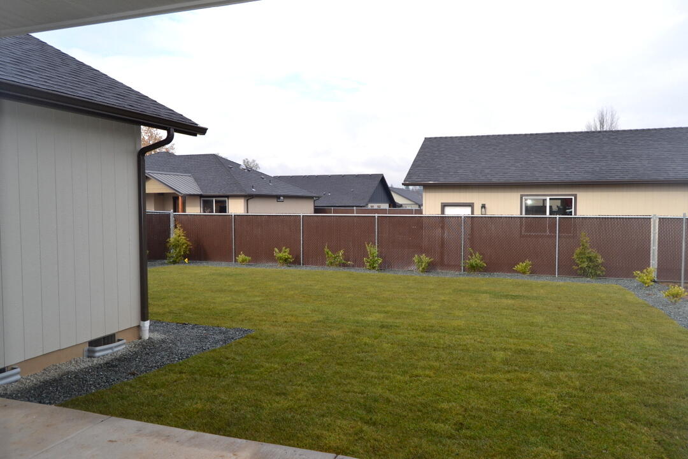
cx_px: 344
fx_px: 516
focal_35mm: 27
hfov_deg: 67.4
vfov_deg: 47.9
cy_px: 230
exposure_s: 1/200
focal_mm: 18
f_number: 6.3
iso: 100
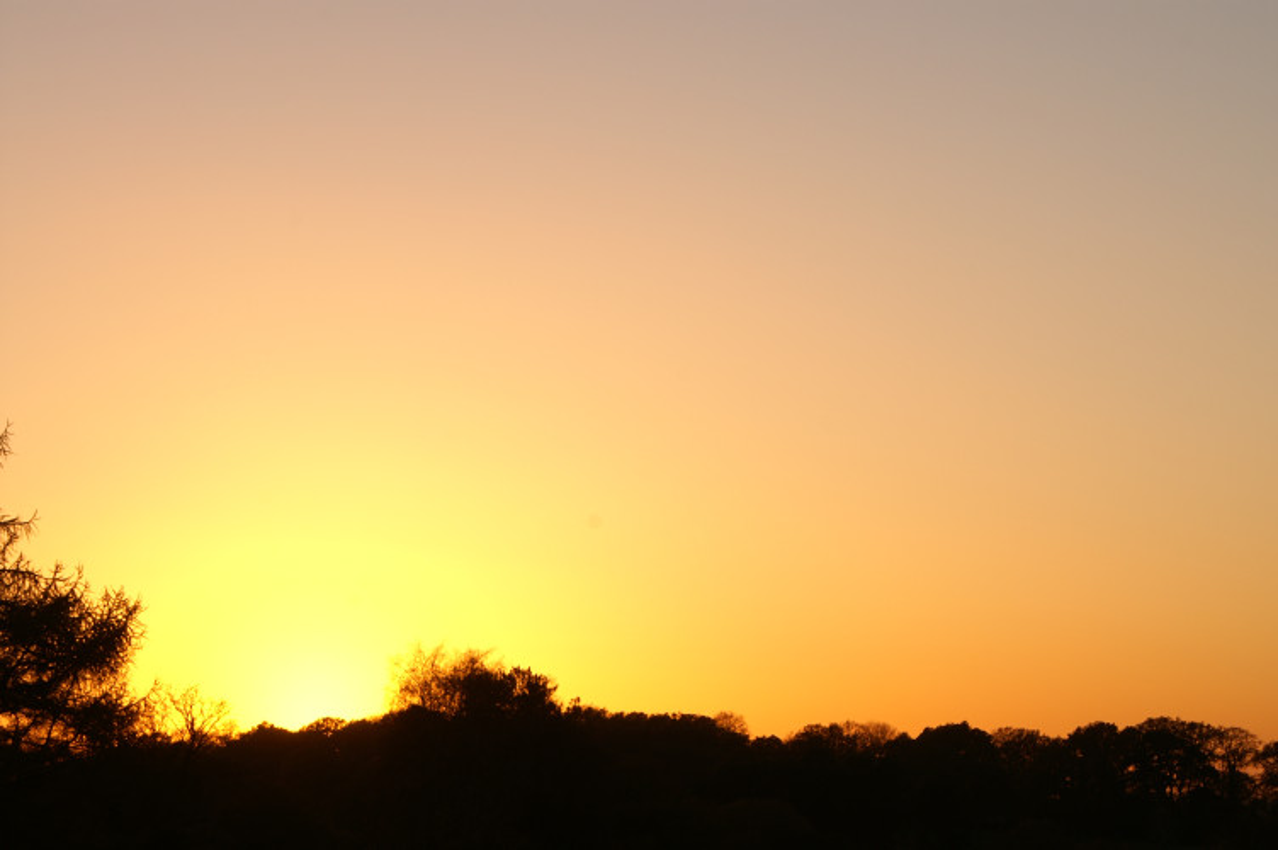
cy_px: 425
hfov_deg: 19.5
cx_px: 639
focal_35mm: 105
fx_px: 3724
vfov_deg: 13.0
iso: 100
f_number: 14
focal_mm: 70
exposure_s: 1/60
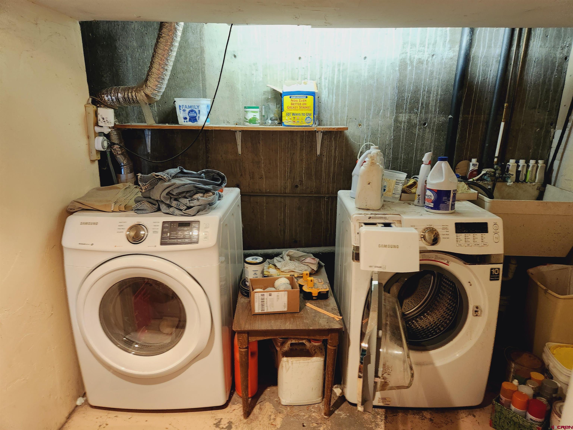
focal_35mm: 23
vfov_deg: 58.9
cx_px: 286
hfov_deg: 73.9
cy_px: 215
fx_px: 381
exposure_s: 1/120
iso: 400
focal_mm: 5.4
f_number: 1.8
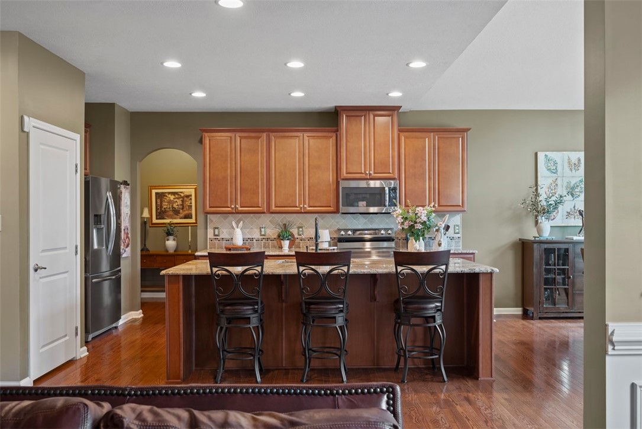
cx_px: 321
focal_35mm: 30
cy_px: 214
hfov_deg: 61.9
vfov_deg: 43.6
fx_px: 535
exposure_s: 2
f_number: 8
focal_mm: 30
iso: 400
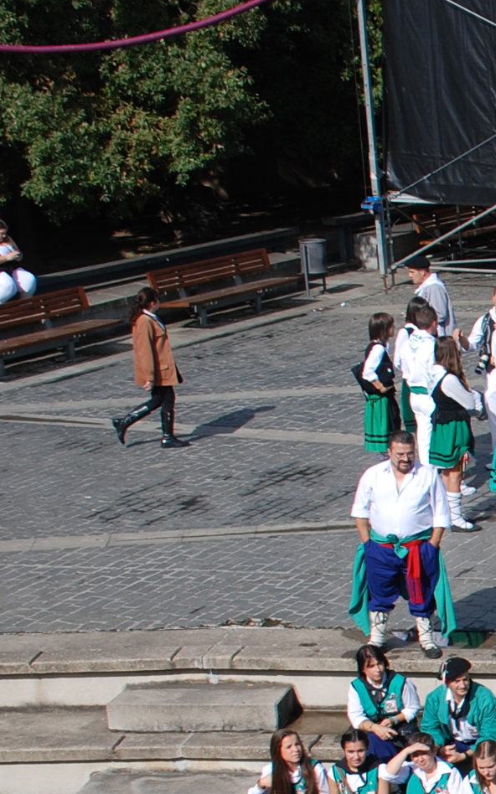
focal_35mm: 103
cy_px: 709
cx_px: 1025
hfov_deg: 11.3
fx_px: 2229
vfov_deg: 19.8
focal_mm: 22
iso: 100
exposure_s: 1/250
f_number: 8
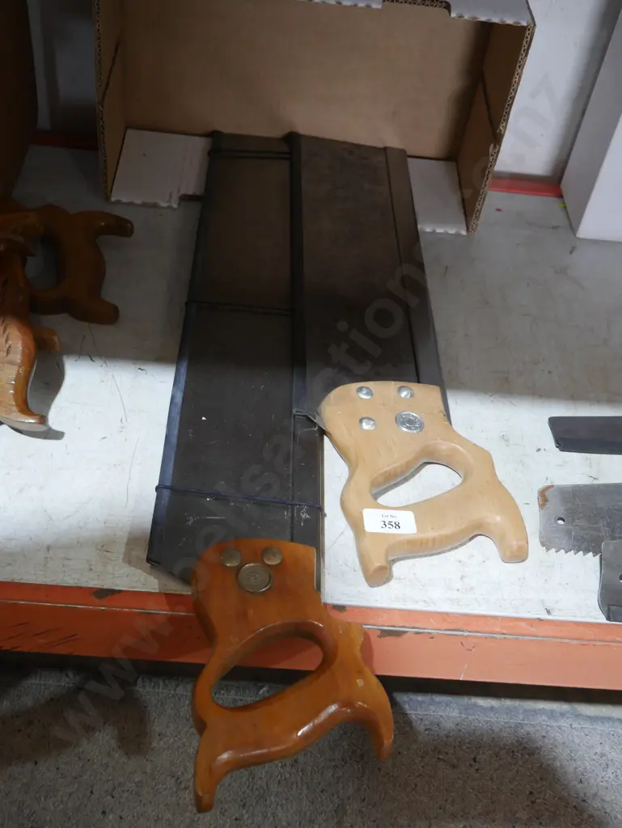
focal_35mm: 40
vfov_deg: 46.8
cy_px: 414
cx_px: 311
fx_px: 958
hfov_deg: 36.0
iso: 800
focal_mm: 20
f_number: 4.5
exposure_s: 1/60
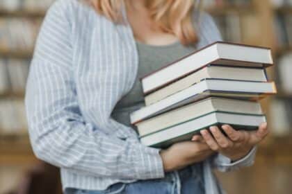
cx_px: 146
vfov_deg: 16.1
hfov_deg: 23.9
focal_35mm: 85
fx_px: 689
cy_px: 97
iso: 400
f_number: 2.5
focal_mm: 85
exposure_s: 1/160
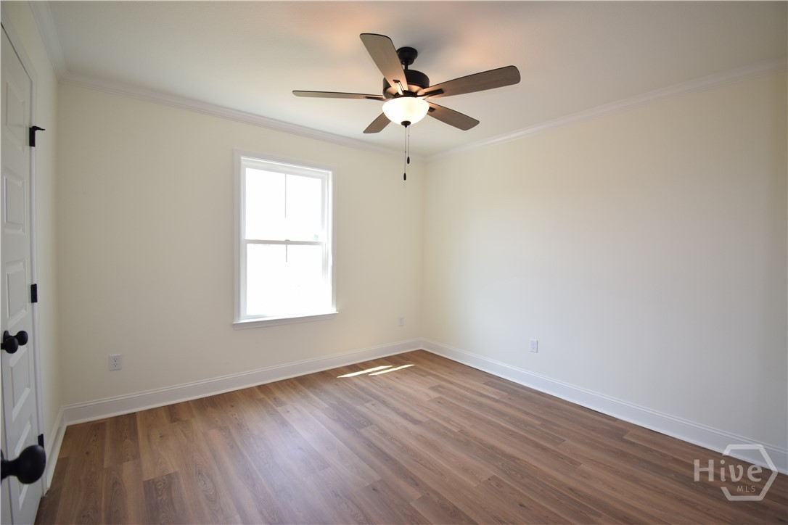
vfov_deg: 77.3
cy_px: 262
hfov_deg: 100.4
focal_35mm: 15
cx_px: 394
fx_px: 328
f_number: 4.5
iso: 400
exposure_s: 1/125
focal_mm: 10
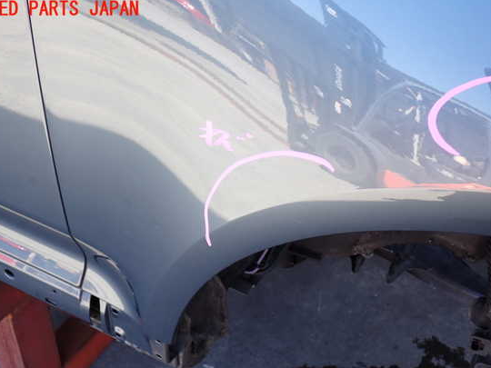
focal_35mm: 40
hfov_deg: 46.8
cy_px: 203
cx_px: 246
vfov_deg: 35.9
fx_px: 567
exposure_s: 1/100
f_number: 2.5
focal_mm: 6.37
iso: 100
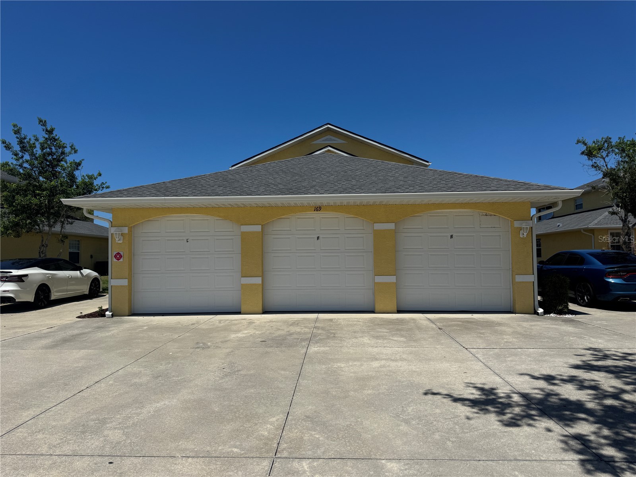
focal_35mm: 24
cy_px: 238
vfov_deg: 56.8
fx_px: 441
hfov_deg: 71.6
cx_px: 318
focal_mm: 6.76
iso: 80
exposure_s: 1/10417
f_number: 1.78
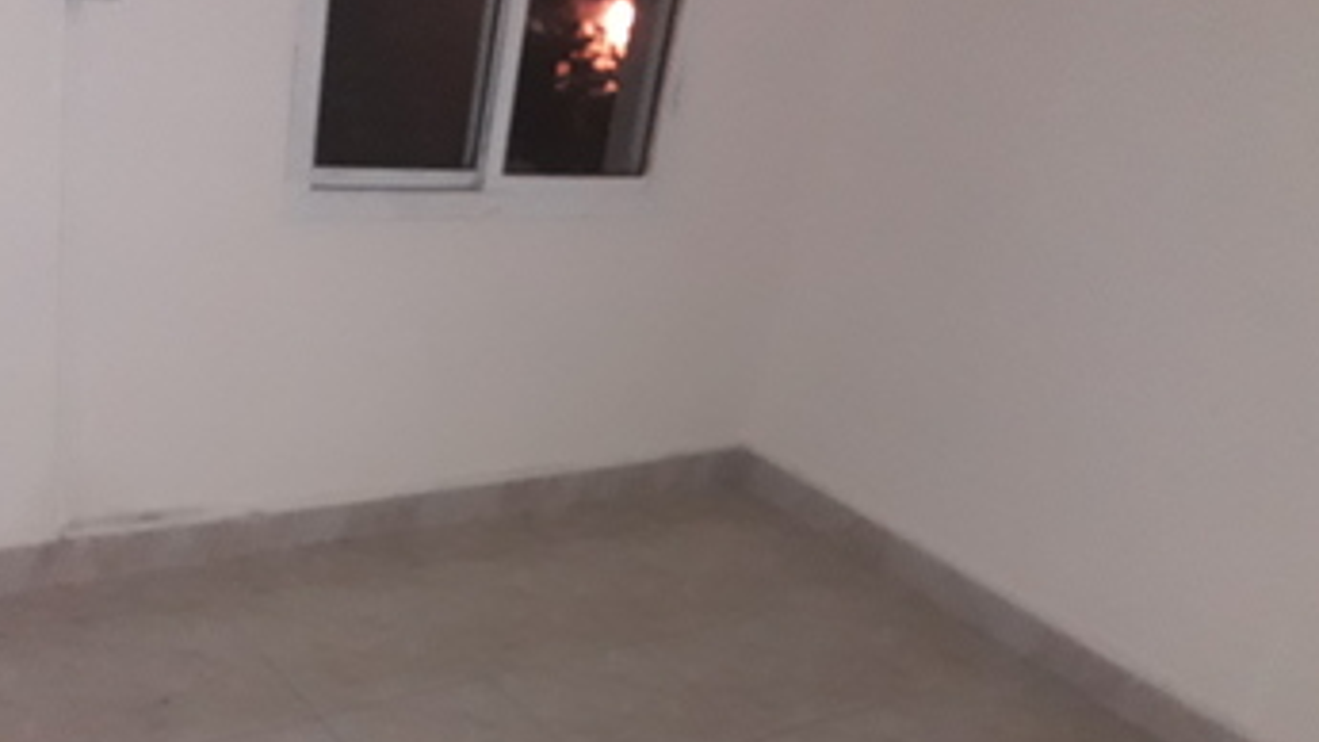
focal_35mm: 39
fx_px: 1364
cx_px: 491
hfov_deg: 51.1
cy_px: 534
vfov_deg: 30.0
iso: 400
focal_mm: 3.6
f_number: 1.9
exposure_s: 1/25
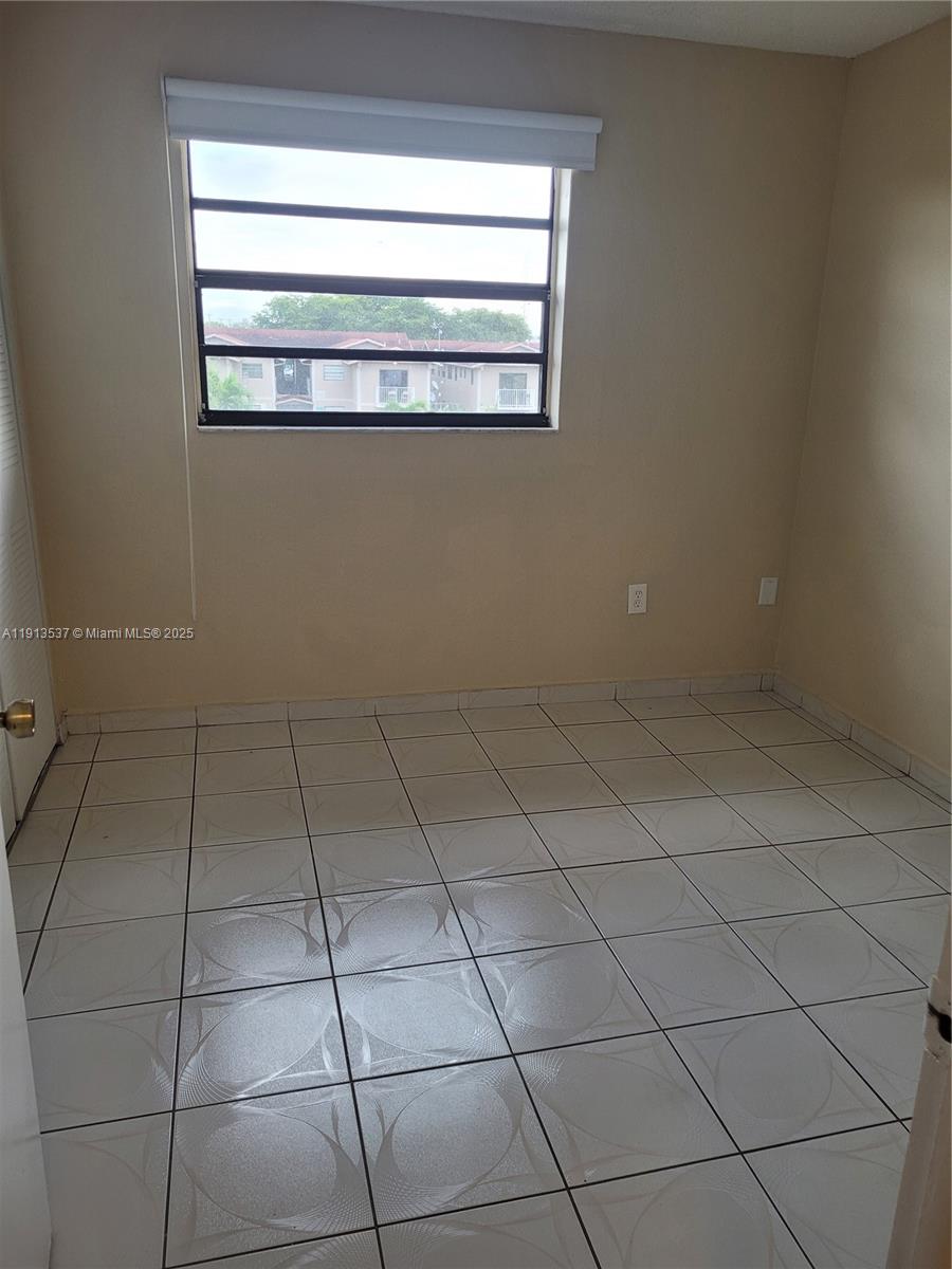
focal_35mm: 26
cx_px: 476
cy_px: 634
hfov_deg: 53.1
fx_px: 953
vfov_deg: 67.3
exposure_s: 1/120
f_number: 1.8
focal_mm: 5.4
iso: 100
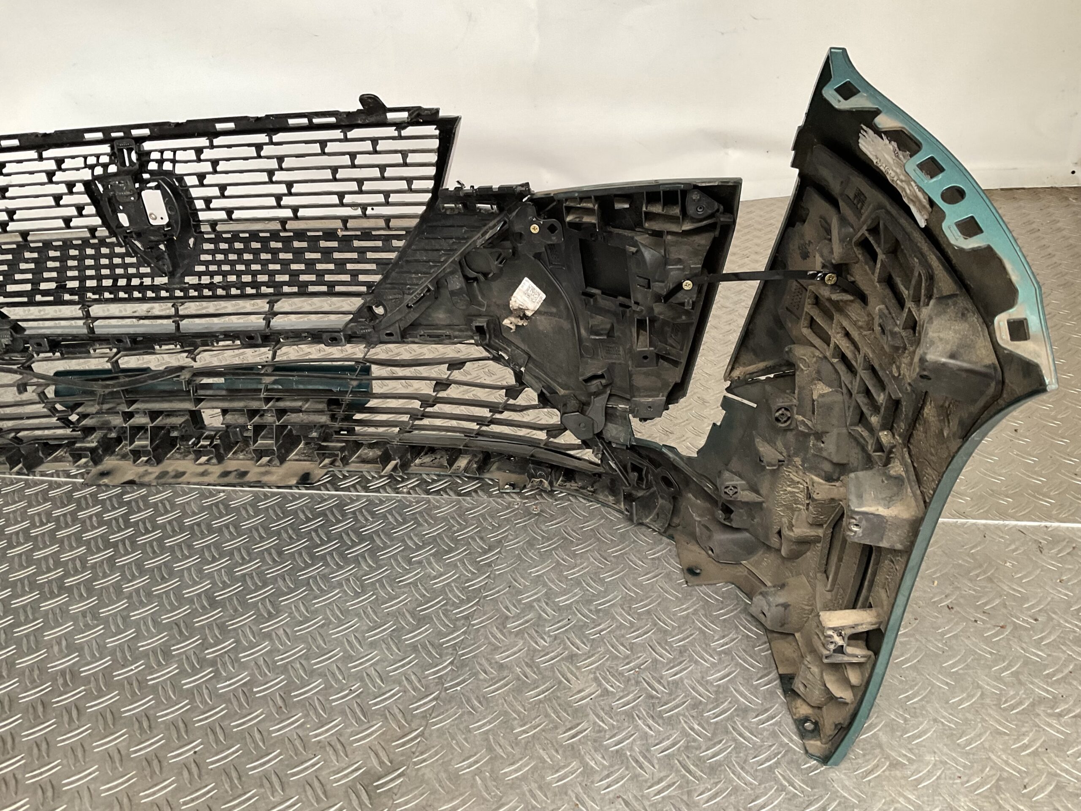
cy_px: 406
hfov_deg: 61.7
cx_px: 540
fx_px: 906
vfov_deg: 48.2
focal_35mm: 29
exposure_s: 1/50
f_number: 1.8
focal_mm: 3
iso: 80
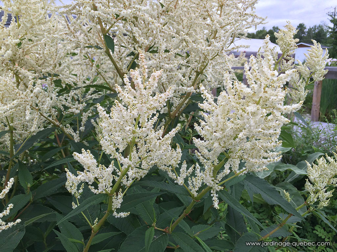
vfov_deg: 46.8
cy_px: 126
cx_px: 168
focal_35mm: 30
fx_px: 292
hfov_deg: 60.0
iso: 40
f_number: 2.2
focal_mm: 4.12
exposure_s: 1/120
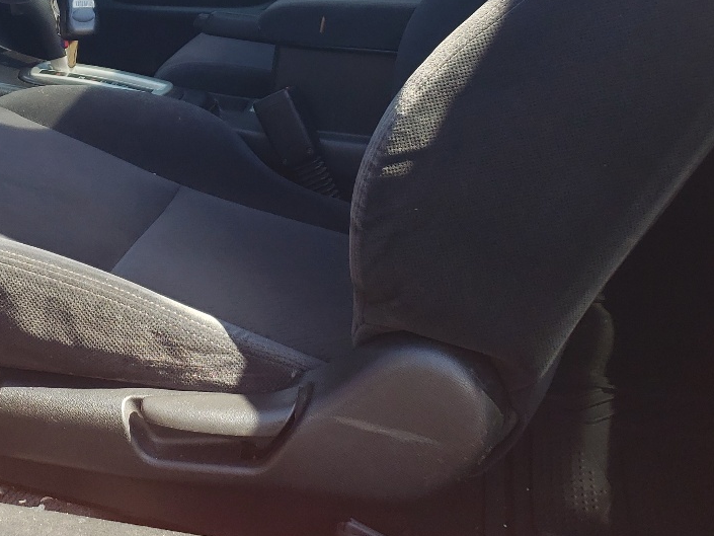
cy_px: 28
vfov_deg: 24.0
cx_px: 206
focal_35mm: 59
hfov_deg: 32.3
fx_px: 1217
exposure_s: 1/357
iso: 50
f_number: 1.5
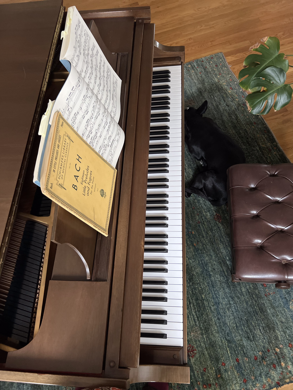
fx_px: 293
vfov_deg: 67.3
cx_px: 146
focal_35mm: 26
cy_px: 195
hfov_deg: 53.1
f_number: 1.5
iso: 125
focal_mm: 5.7
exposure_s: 1/72
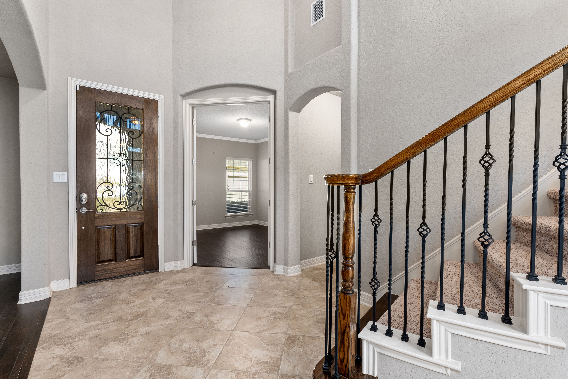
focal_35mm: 16
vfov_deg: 73.7
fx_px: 252
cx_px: 284
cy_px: 190
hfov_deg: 96.7
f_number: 7.1
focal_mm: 16
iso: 320
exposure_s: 1/1.25
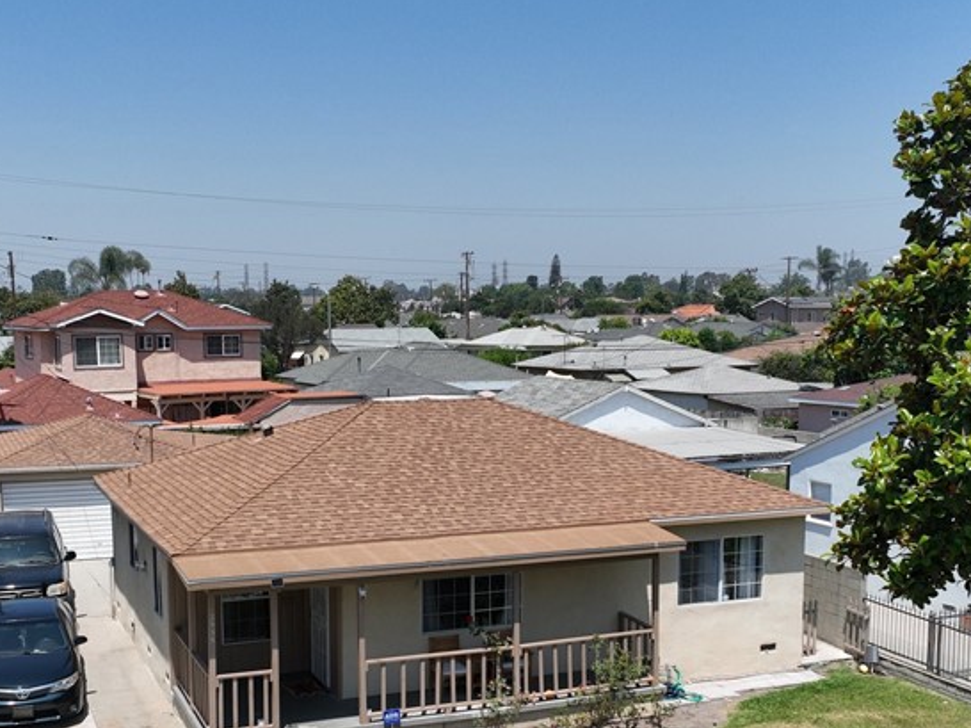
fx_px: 1262
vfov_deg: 32.0
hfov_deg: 42.1
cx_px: 443
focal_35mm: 45
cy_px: 473
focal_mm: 12.29
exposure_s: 1/2000
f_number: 2.8
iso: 100
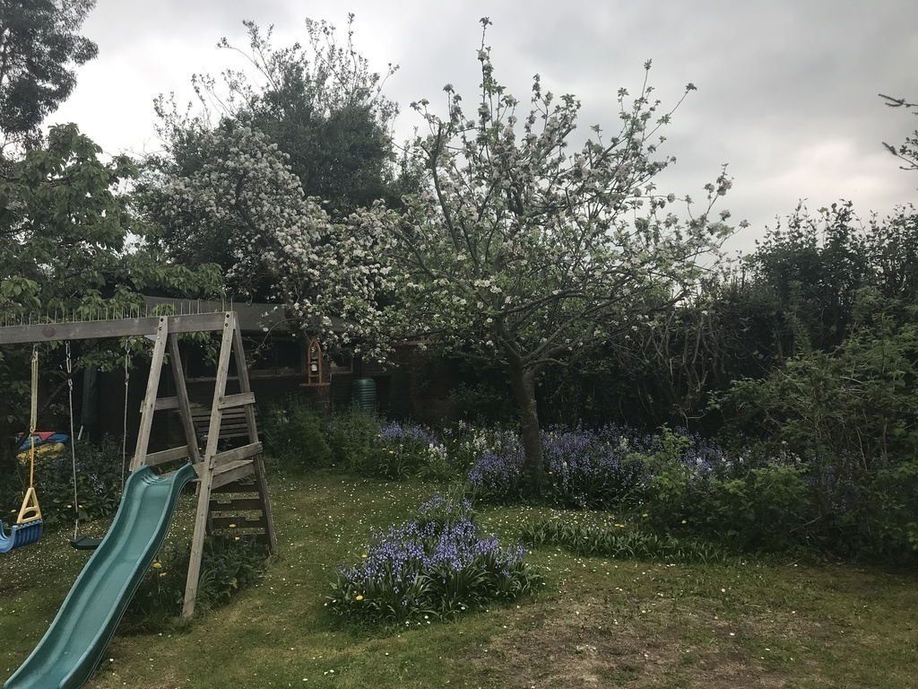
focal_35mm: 28
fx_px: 743
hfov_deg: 63.4
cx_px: 459
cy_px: 344
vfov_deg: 49.7
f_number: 1.8
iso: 20
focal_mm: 3.99
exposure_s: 1/359
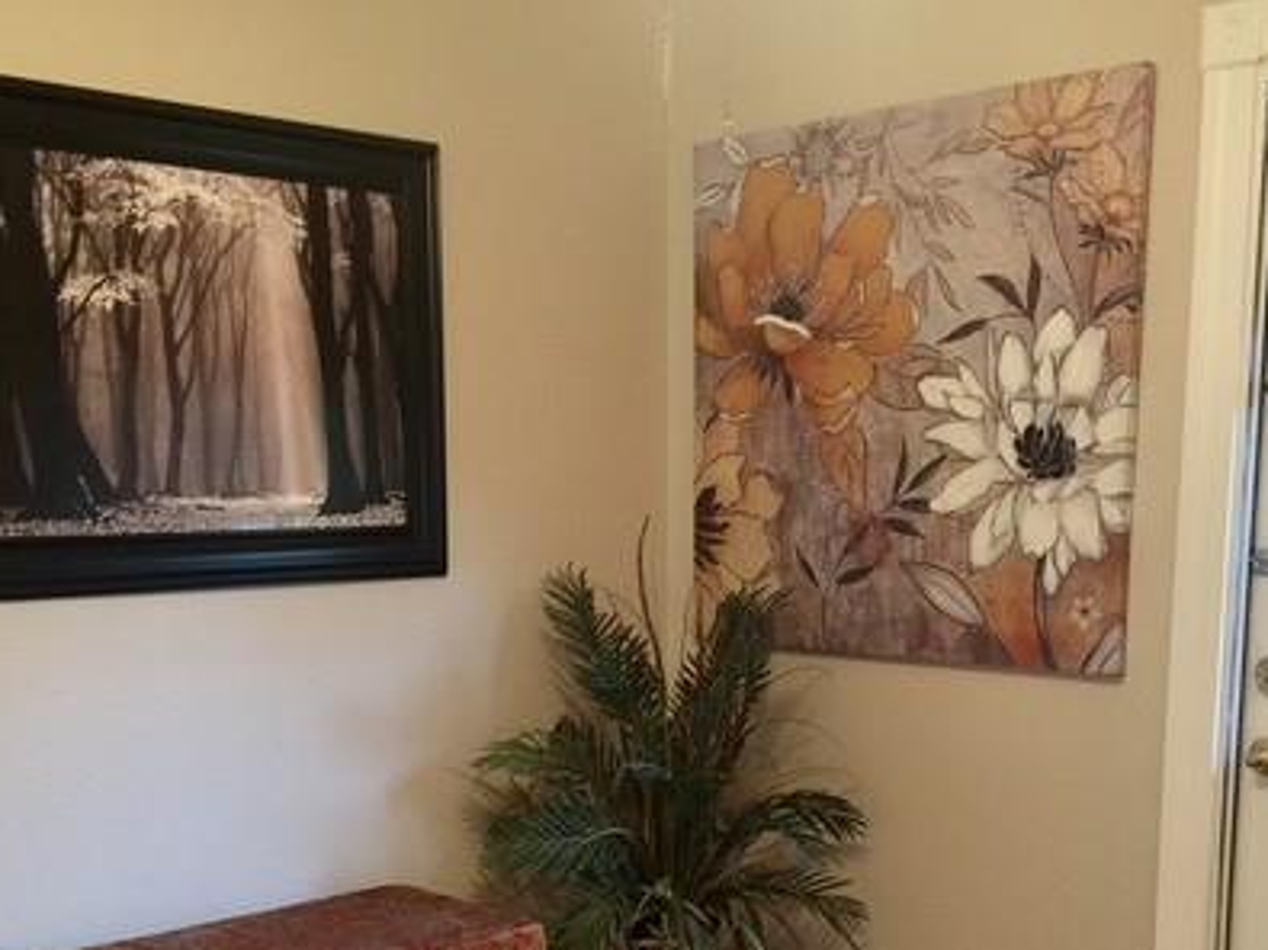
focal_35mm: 47
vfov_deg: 30.1
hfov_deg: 40.4
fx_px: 1721
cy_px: 767
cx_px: 591
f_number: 2.2
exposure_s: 1/4
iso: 100
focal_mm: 4.15
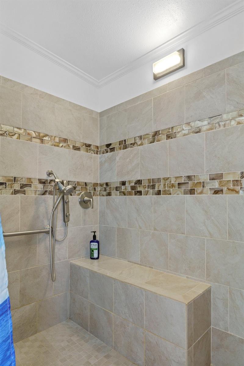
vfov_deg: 81.2
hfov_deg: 59.5
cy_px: 183
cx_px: 122
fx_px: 213
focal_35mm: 21
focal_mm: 14
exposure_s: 1/4
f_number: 8
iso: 640
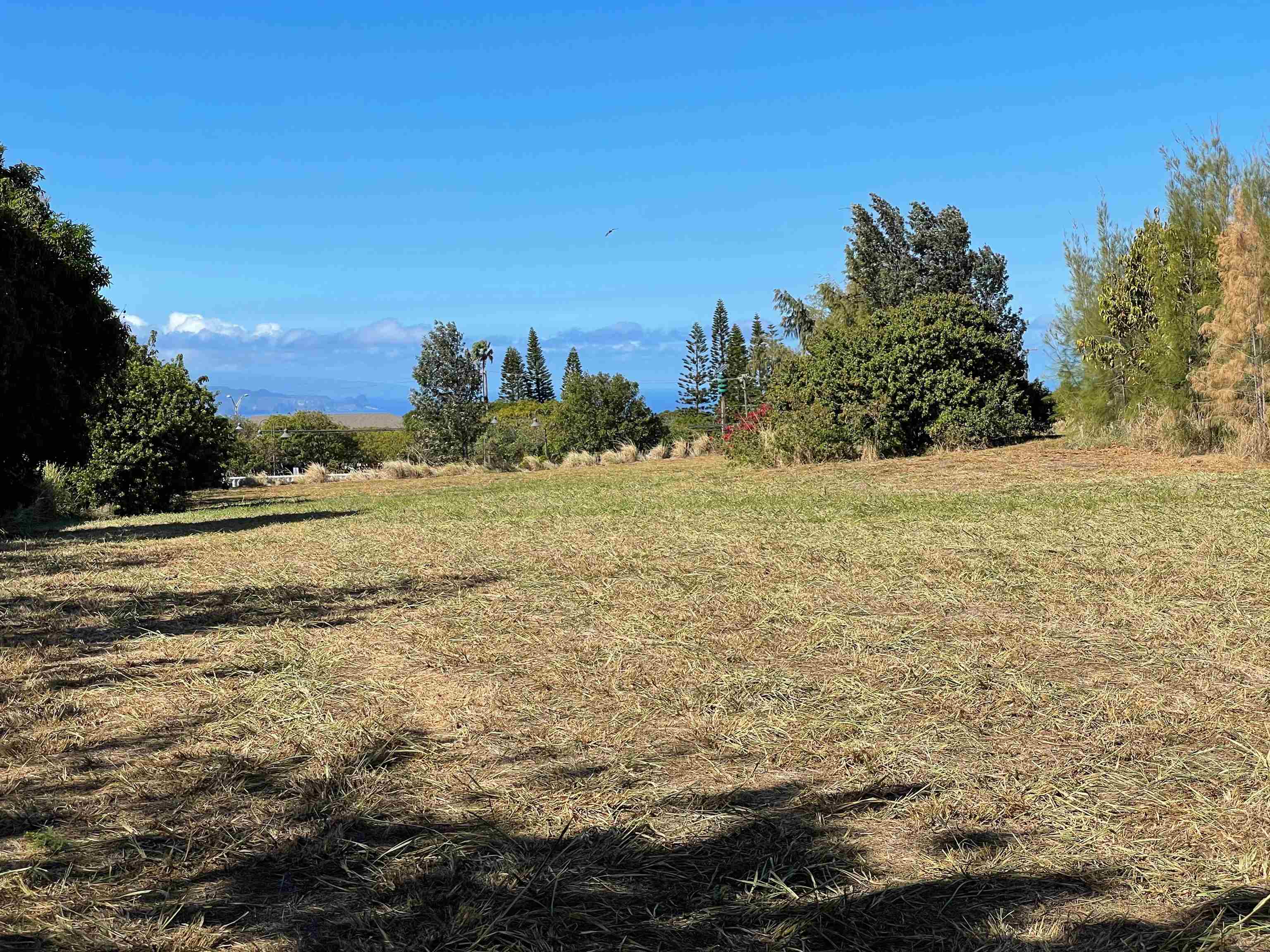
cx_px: 635
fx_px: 1908
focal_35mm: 52
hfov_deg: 36.8
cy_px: 476
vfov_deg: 28.0
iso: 25
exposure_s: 1/2179
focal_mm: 6
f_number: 2
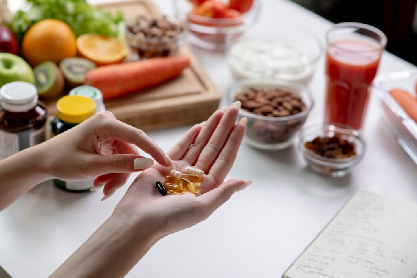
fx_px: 985
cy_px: 139
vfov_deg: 16.1
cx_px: 208
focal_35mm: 85
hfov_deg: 23.9
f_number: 4
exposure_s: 1/80
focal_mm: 85
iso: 200
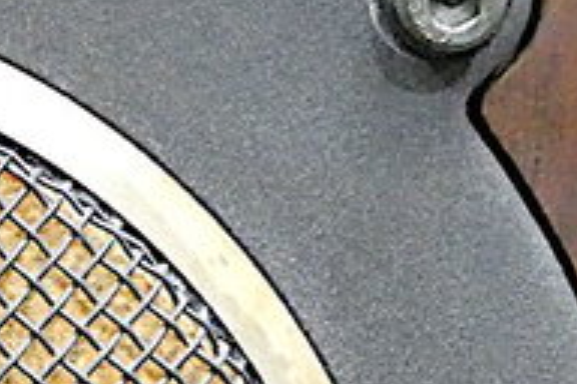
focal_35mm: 364
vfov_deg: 3.7
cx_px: -355
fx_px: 5834
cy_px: 729
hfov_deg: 5.6
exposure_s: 1/20
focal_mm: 12.5
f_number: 4.5
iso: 1600
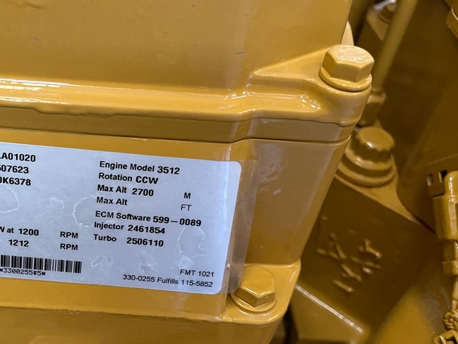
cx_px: 106
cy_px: 182
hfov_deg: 44.0
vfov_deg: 35.1
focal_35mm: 41
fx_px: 543
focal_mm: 5.1
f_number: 1.6
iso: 500
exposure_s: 1/46
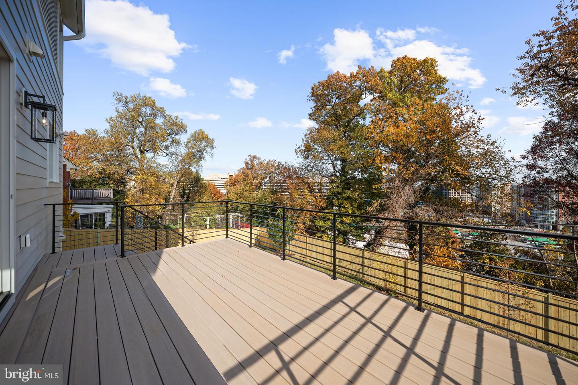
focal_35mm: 12
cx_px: 289
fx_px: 193
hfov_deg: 112.6
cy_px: 192
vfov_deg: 90.0
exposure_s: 1/3200
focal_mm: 12
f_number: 2.8
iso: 200
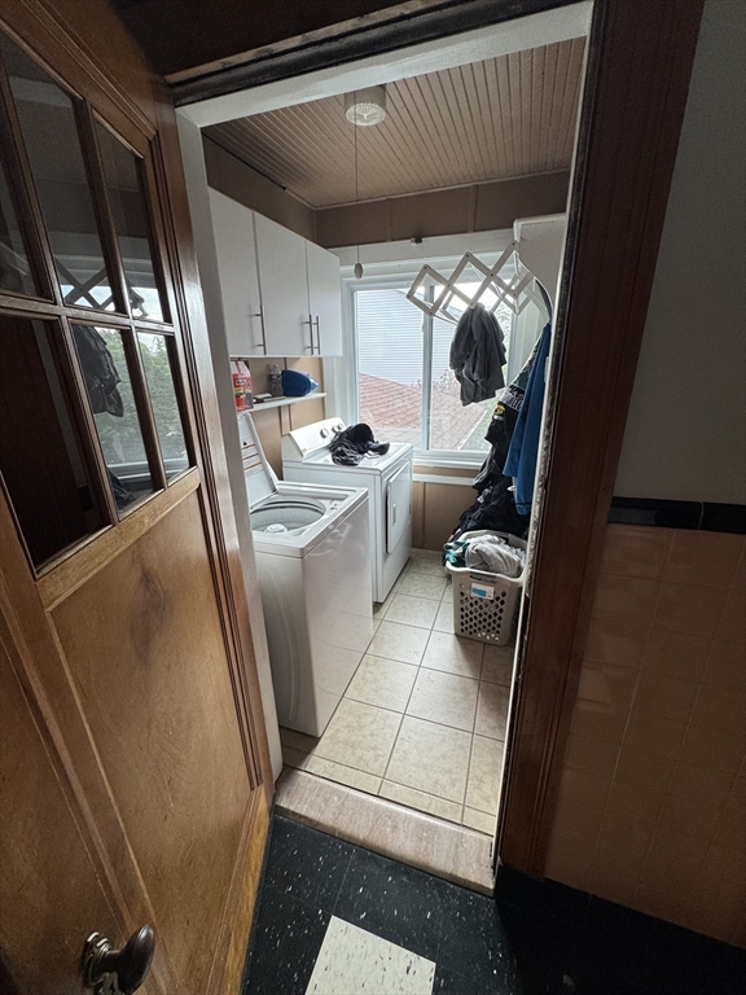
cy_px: 498
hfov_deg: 85.7
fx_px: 402
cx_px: 373
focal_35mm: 14
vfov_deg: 102.1
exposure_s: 1/120
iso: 100
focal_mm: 2.22
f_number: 2.2
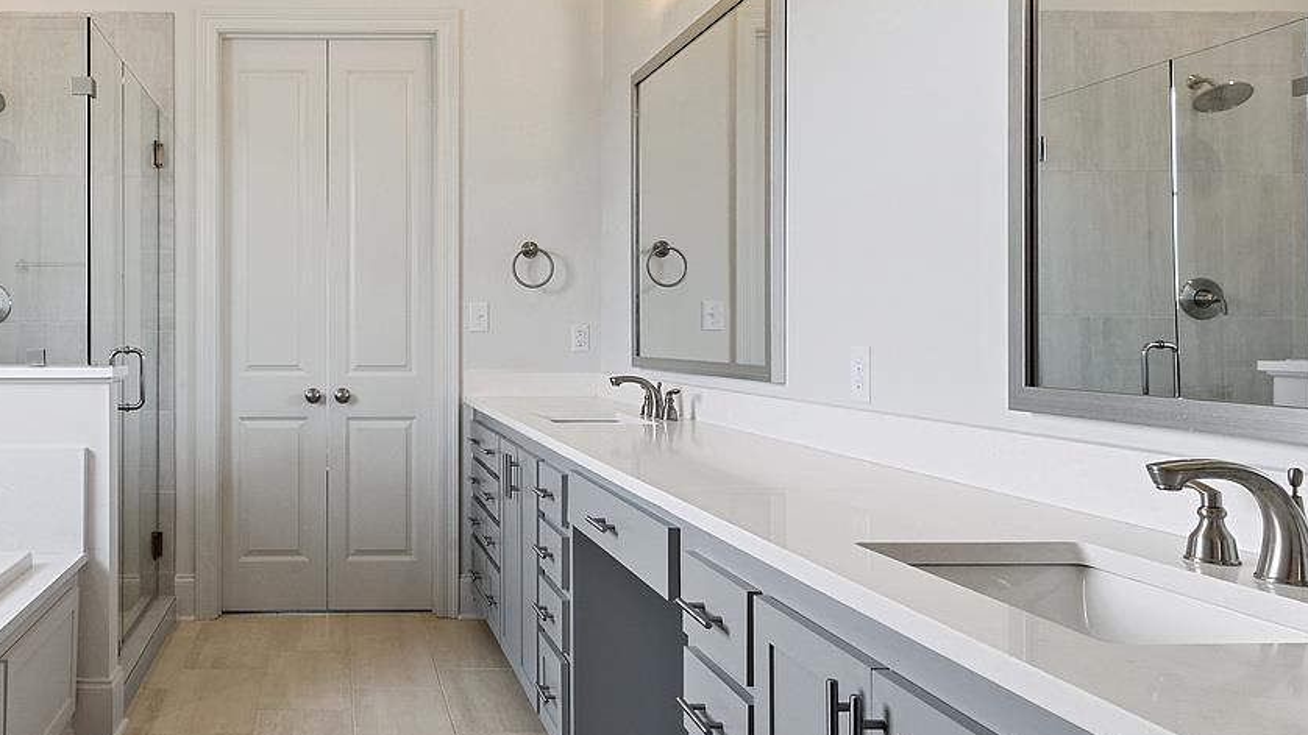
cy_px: 340
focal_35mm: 30
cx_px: 361
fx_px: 1040
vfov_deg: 38.9
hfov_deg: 61.4
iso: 200
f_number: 14
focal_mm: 16
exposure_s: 1/2.5
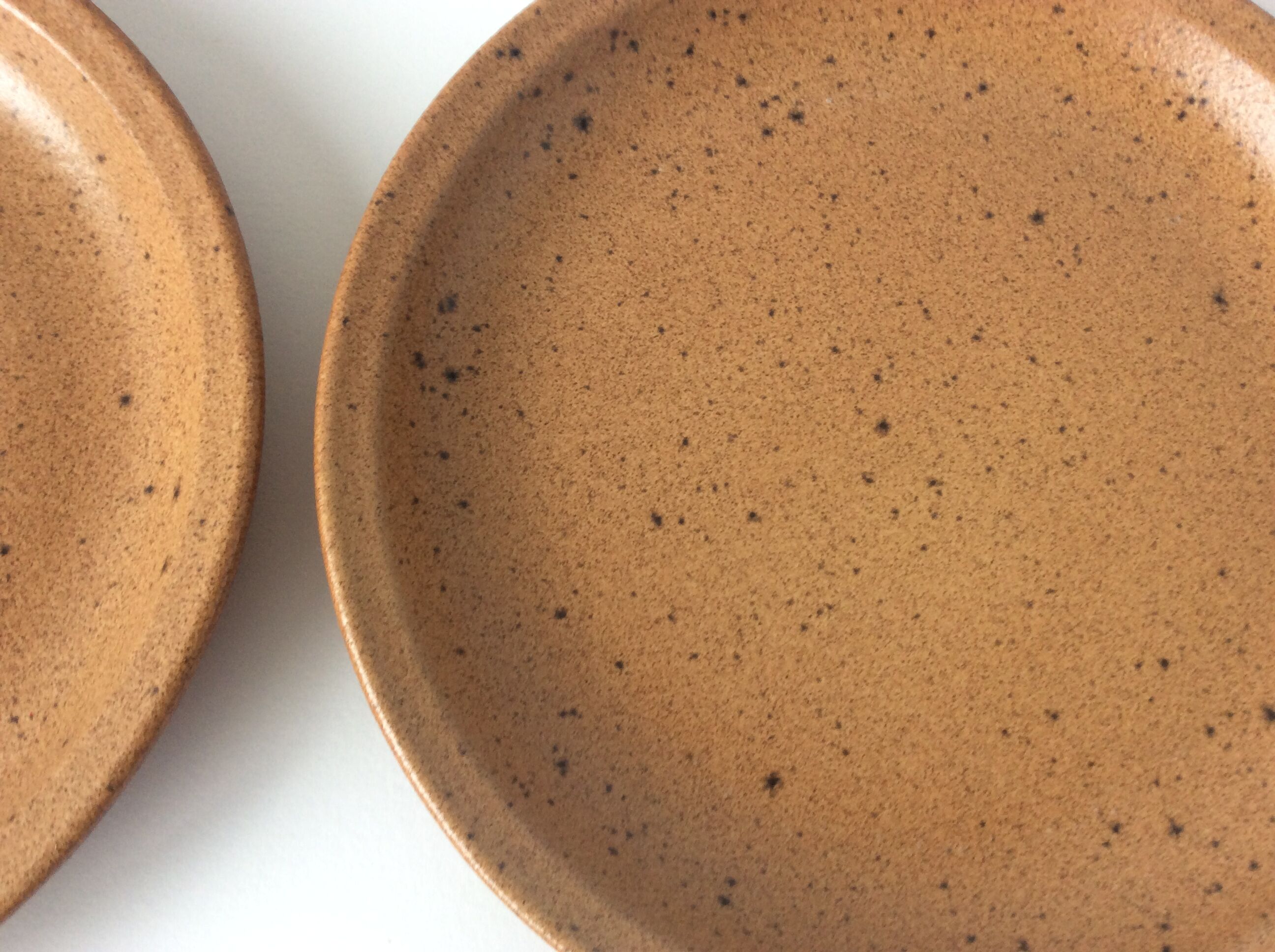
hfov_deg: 56.9
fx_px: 1177
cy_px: 476
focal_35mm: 32
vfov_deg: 44.1
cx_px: 638
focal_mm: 3.3
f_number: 2.4
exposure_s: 1/25
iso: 50
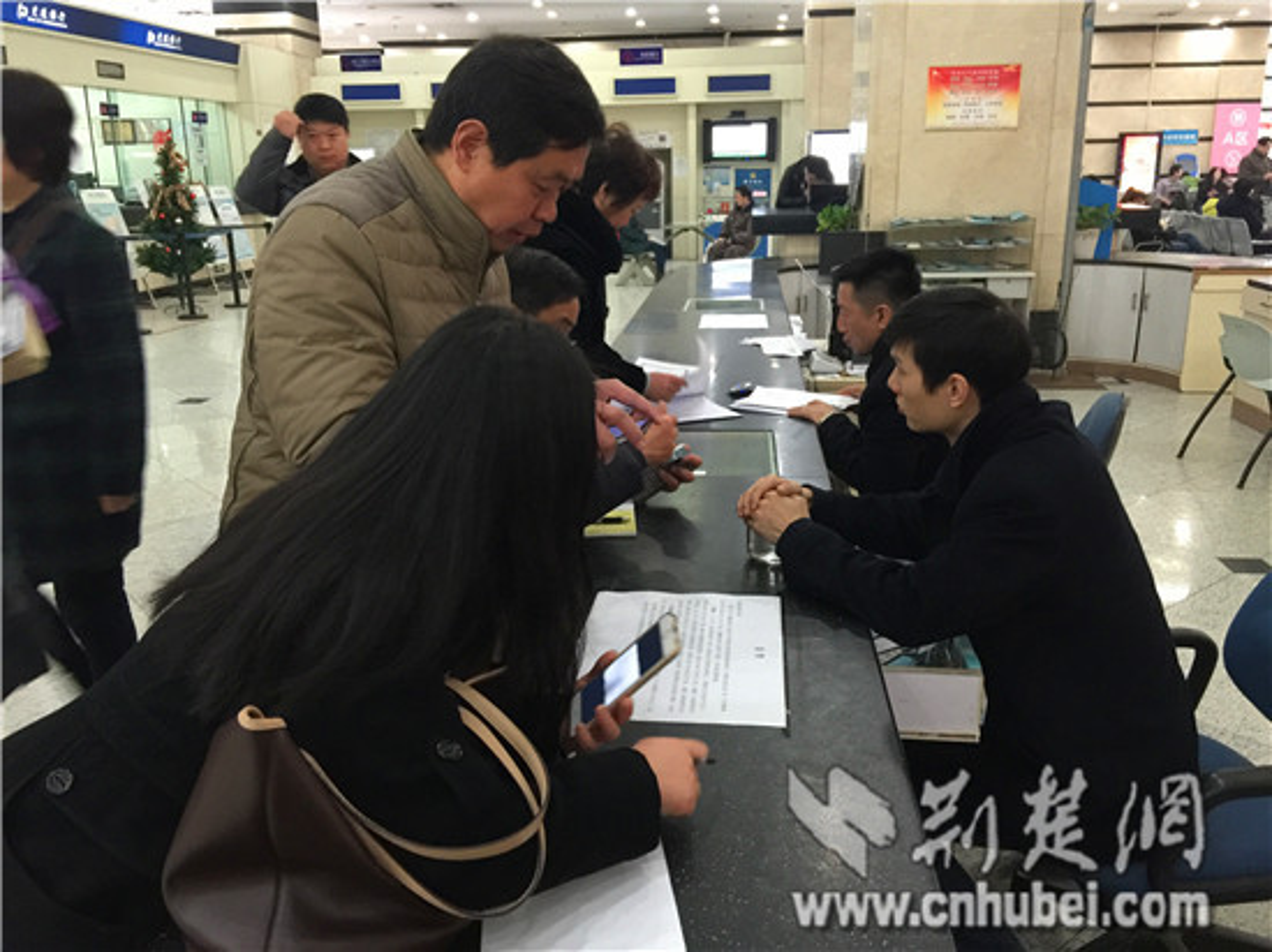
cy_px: 476
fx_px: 1065
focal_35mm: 29
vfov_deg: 48.2
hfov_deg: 61.7
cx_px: 636
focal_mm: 4.15
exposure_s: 1/8
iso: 160
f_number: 2.2
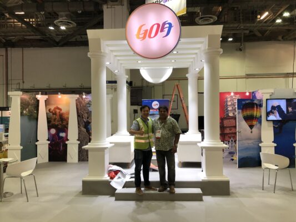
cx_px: 148
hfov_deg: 63.4
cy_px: 111
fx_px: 239
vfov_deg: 49.8
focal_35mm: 28
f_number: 1.8
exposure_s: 1/33
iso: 32
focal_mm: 3.99
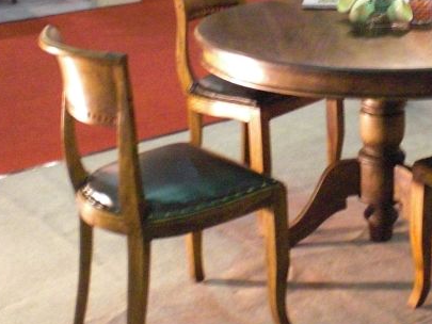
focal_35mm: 75
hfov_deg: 25.3
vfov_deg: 19.4
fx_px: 936
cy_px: 62
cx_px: 382
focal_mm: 6.3
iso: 800
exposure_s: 1/15
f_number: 3.1
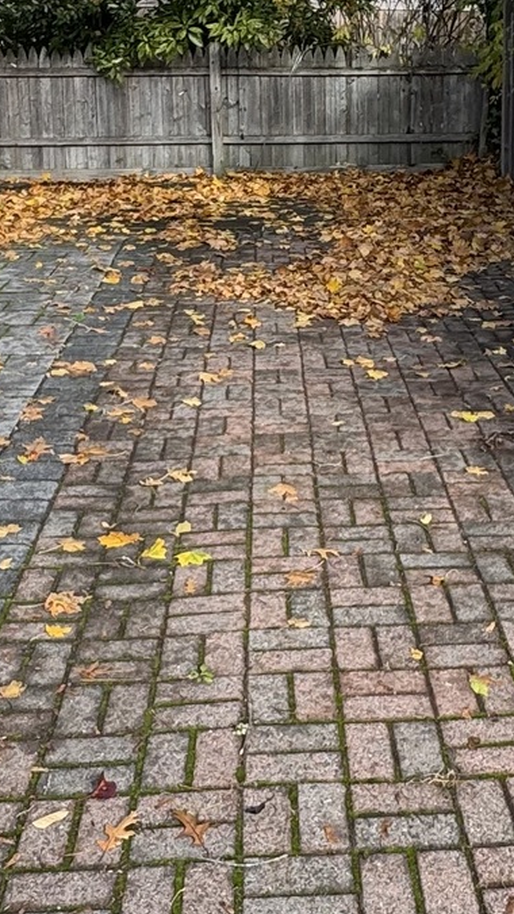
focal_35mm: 52
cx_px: 350
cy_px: 273
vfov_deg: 39.2
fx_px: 1261
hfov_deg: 22.9
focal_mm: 2.22
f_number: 2.2
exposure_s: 1/277
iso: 40
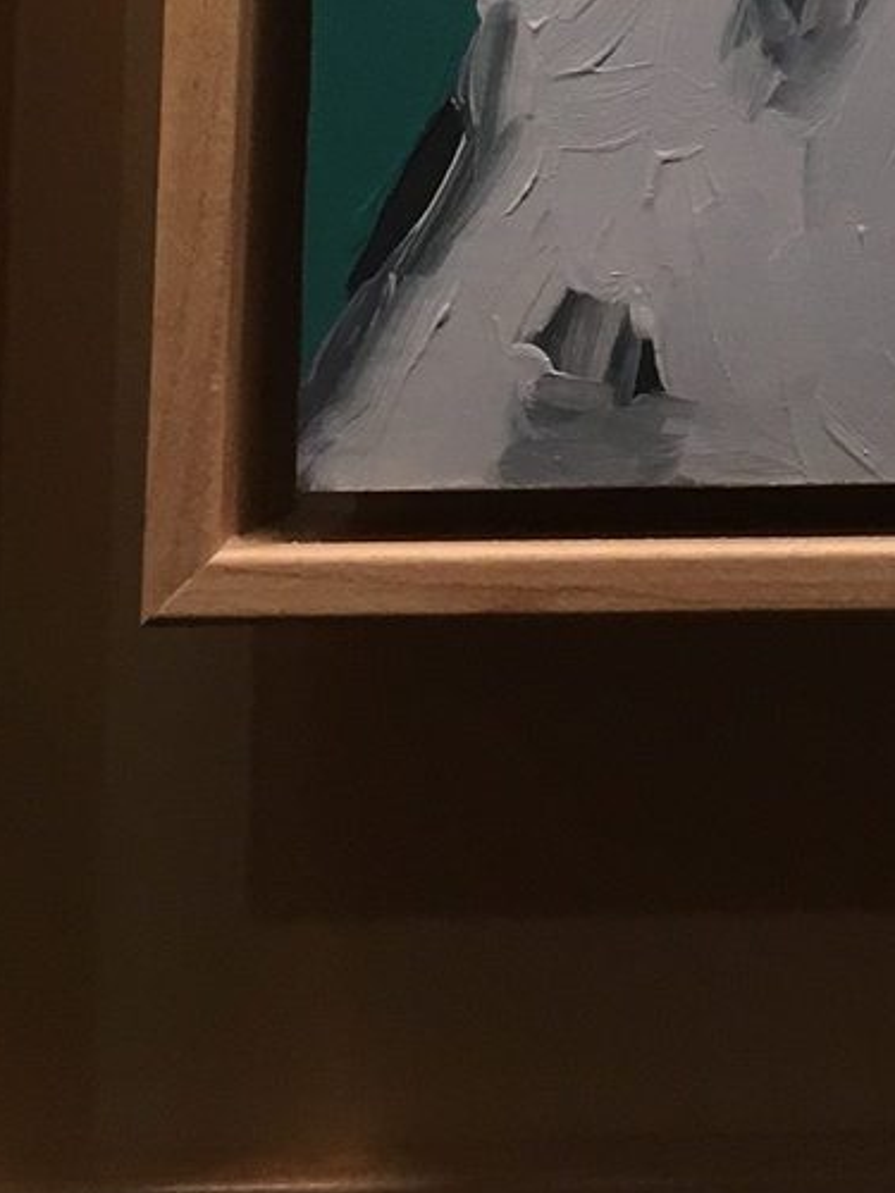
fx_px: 4033
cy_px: -422
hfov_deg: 12.1
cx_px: 1332
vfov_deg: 15.9
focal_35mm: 117
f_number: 2.2
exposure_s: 1/30
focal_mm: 4.15
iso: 32
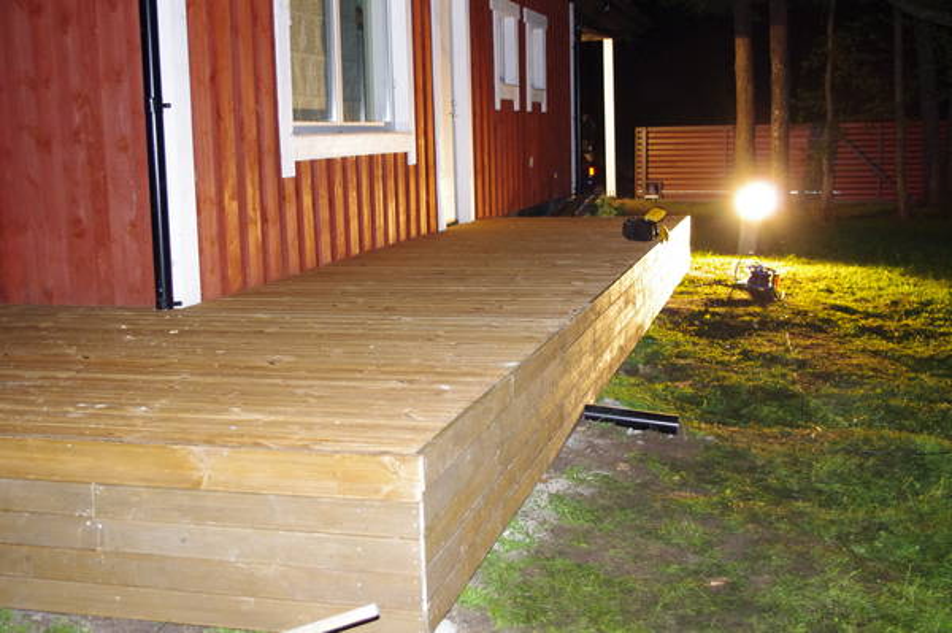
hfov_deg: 42.8
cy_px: 316
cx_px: 476
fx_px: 1215
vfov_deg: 29.2
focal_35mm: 46
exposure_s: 1/25
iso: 2000
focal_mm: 30.63
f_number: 4
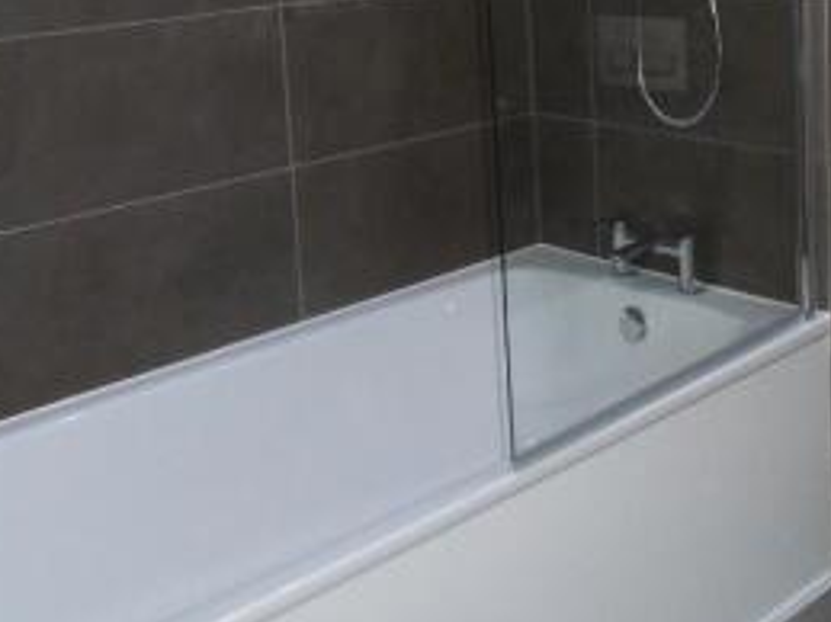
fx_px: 1296
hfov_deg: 32.9
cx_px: 810
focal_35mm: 54
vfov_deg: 25.8
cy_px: 21
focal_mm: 4.2
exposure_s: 1/30
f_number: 3.3
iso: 200
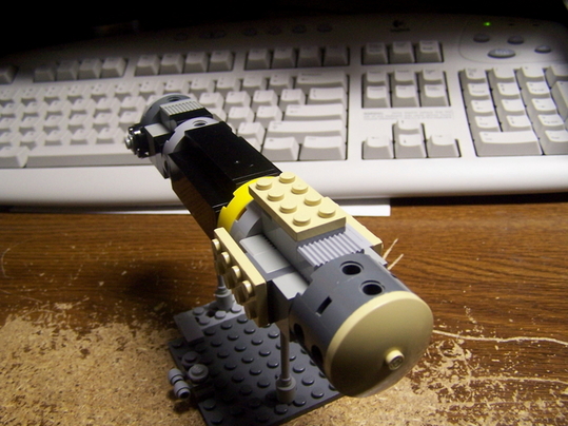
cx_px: 284
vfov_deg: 37.7
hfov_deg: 49.0
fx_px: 623
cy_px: 213
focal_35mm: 38
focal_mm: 6.3
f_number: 2.8
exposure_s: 1/20
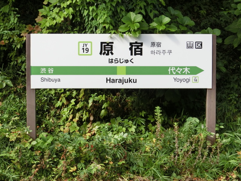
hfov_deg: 18.4
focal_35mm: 107
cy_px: 90
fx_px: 745
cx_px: 120
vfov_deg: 13.8
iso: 100
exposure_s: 1/125
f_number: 5.7
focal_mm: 19.1
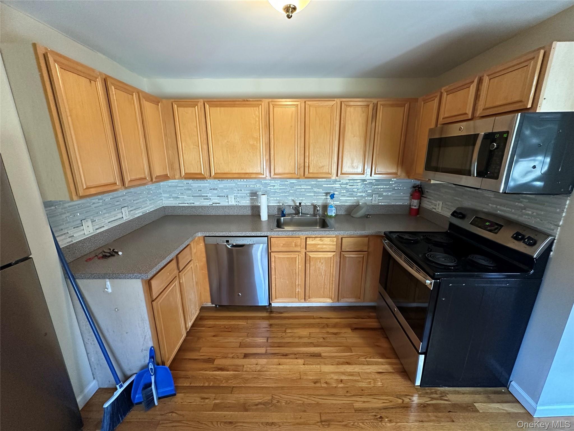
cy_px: 216
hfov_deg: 102.1
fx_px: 232
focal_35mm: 14
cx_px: 287
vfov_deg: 85.7
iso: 500
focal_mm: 2.22
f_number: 2.2
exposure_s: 1/60
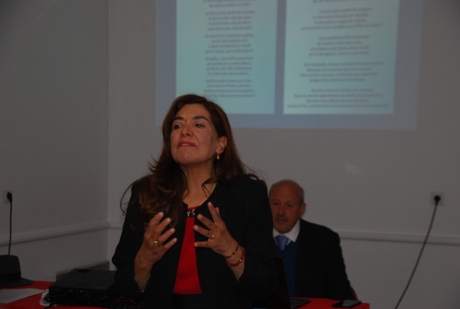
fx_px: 999
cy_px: 154
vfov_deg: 17.6
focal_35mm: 78
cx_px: 230
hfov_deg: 25.9
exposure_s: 1/60
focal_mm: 52
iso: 200
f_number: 4.8
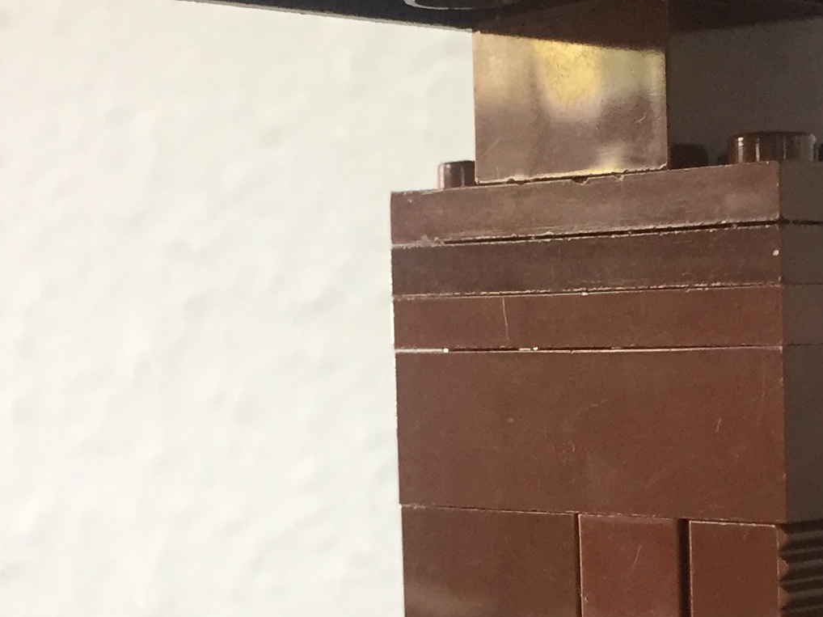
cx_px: 640
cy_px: 511
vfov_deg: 15.8
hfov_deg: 20.9
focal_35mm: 93
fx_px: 2211
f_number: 2.2
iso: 125
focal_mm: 4.15
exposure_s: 1/30
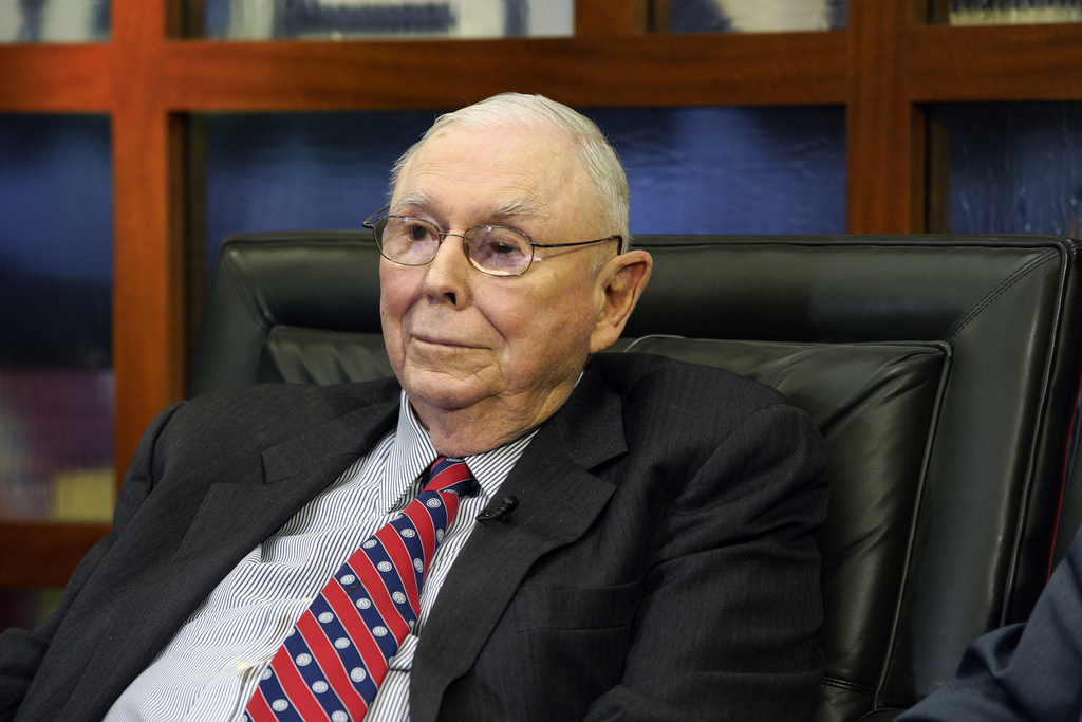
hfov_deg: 10.3
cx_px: 541
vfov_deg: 6.9
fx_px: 6012
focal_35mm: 200
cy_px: 361
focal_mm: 200
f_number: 5.6
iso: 1600
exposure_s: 1/100
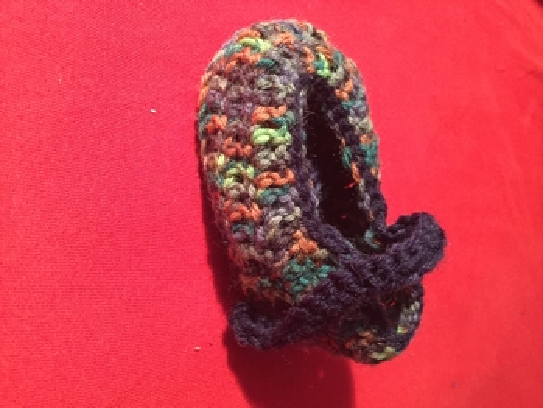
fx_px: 455
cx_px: 272
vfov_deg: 48.3
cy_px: 204
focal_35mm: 29
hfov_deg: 61.6
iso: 500
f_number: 2.2
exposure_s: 1/17
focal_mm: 4.15
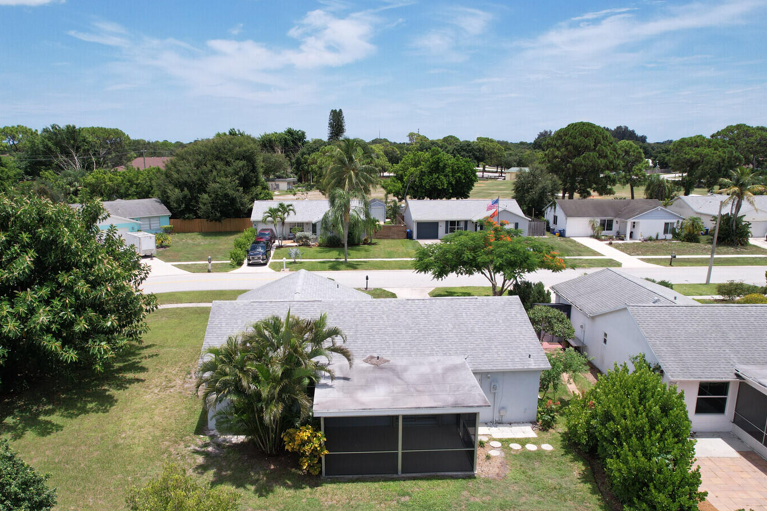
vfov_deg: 49.4
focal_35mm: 26
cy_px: 286
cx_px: 356
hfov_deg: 69.3
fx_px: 554
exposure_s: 1/2500
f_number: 2.8
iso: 120
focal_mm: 8.38
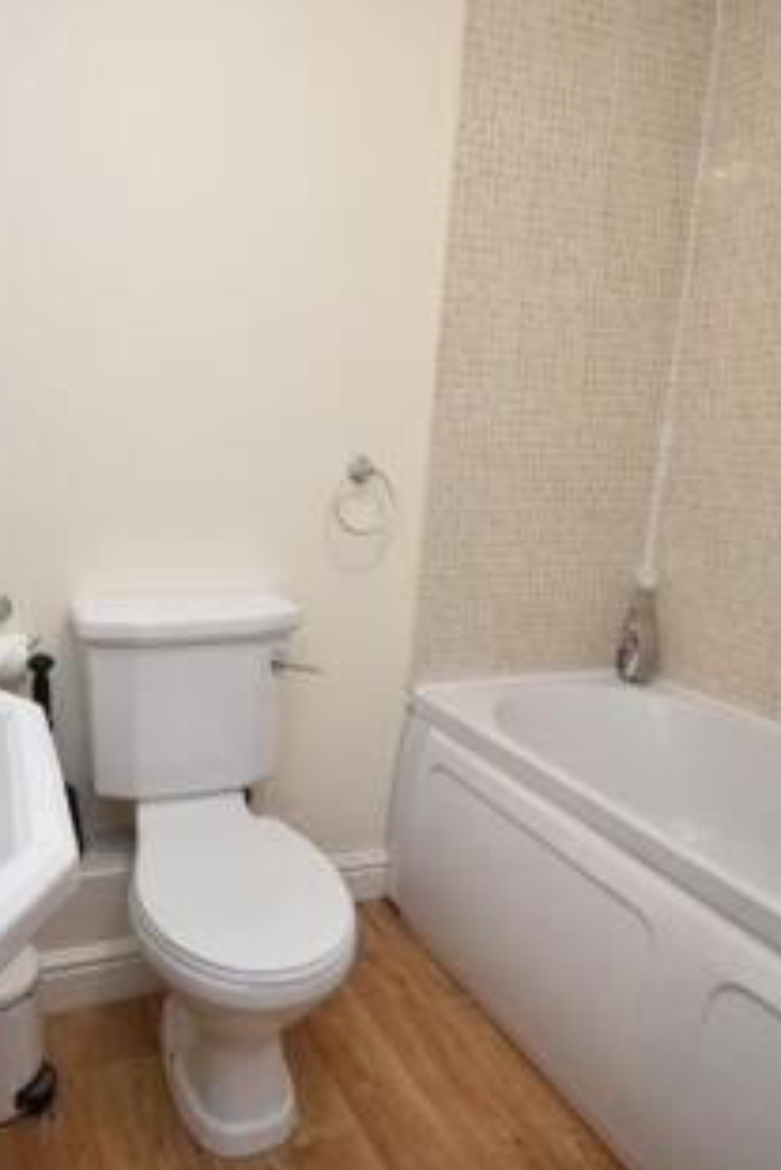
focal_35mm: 23
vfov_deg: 76.1
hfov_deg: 53.7
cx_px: 241
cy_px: 594
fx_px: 748
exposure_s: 1/10
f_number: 4.5
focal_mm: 10
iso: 100
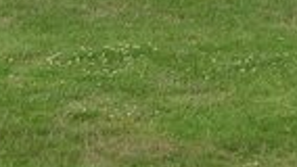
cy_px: -139
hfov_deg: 31.6
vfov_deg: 15.5
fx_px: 520
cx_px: 201
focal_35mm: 66
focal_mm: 14
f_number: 10
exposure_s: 1/640
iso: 125
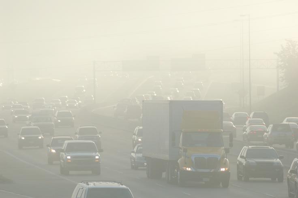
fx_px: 3722
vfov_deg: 3.1
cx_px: 149
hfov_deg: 4.6
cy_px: 99
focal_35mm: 450
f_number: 8
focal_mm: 300
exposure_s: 1/400
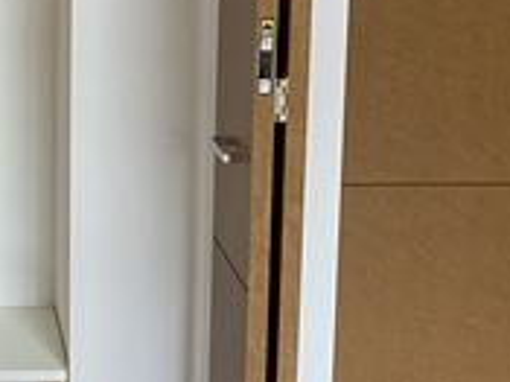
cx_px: -122
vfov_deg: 15.3
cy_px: 26
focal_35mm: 95
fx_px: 1399
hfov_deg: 19.3
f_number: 1.8
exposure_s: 1/50
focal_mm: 4.25
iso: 80
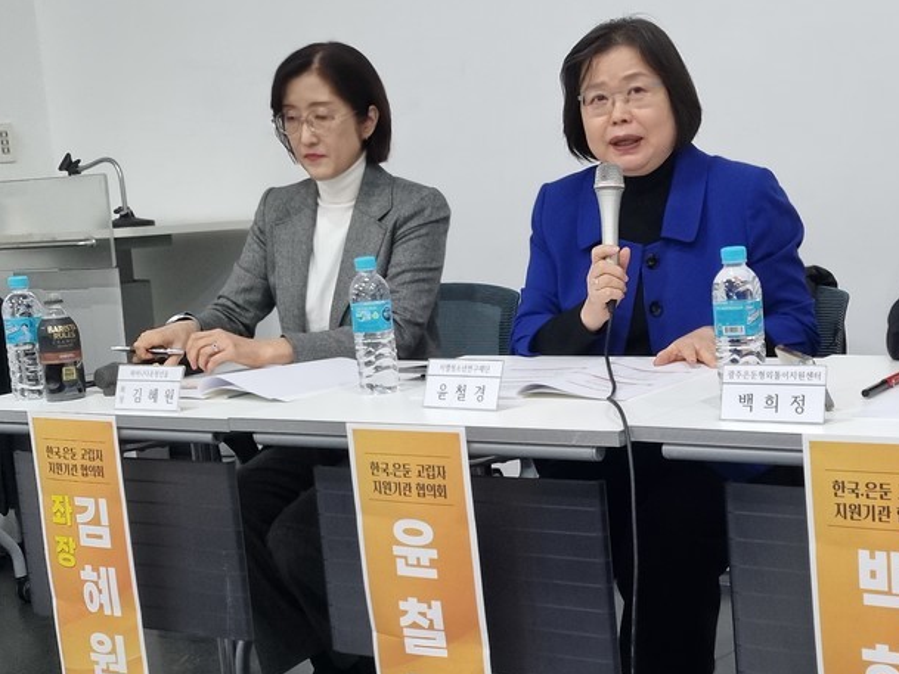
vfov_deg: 35.1
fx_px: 1065
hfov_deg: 44.7
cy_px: 382
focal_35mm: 41
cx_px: 636
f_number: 1.8
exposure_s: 1/60
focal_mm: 5.4
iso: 200
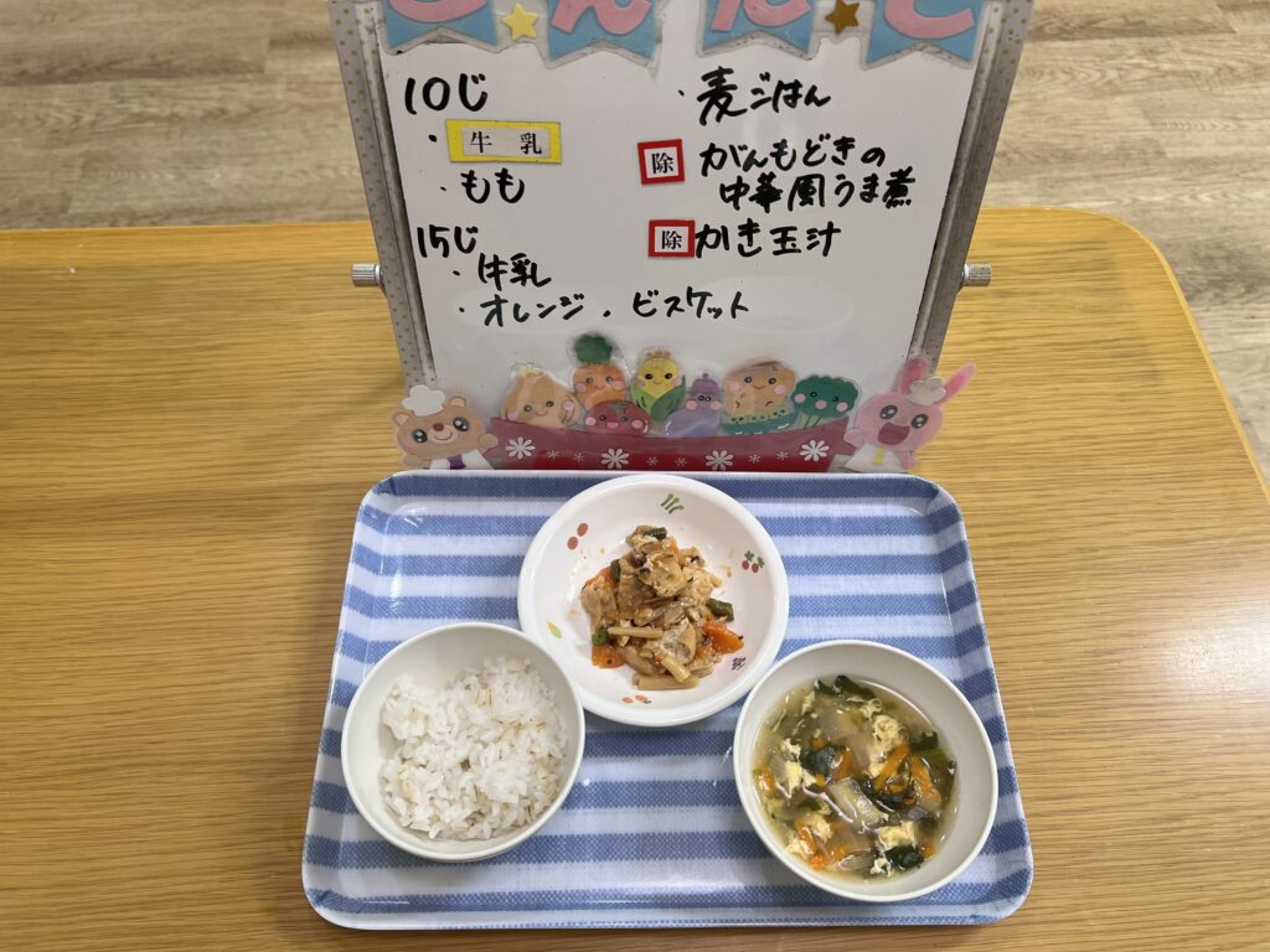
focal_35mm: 26
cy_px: 476
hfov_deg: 67.3
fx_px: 954
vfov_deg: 53.1
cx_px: 635
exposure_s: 1/112
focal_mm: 5.7
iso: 80
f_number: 1.5
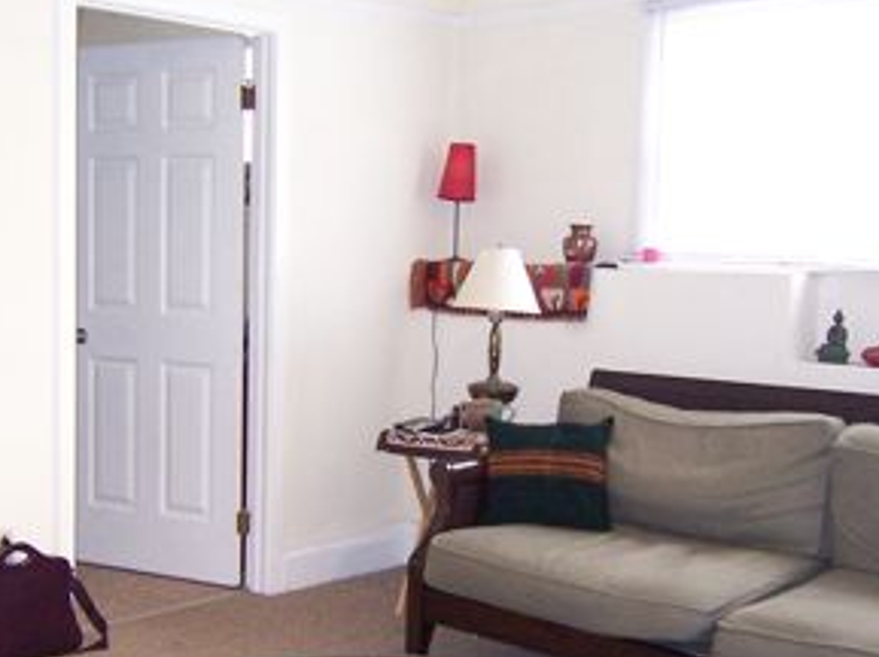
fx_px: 1293
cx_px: 380
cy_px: 377
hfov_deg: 37.5
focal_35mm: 51
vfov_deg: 28.5
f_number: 2.8
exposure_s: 1/30
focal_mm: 3.8
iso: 200
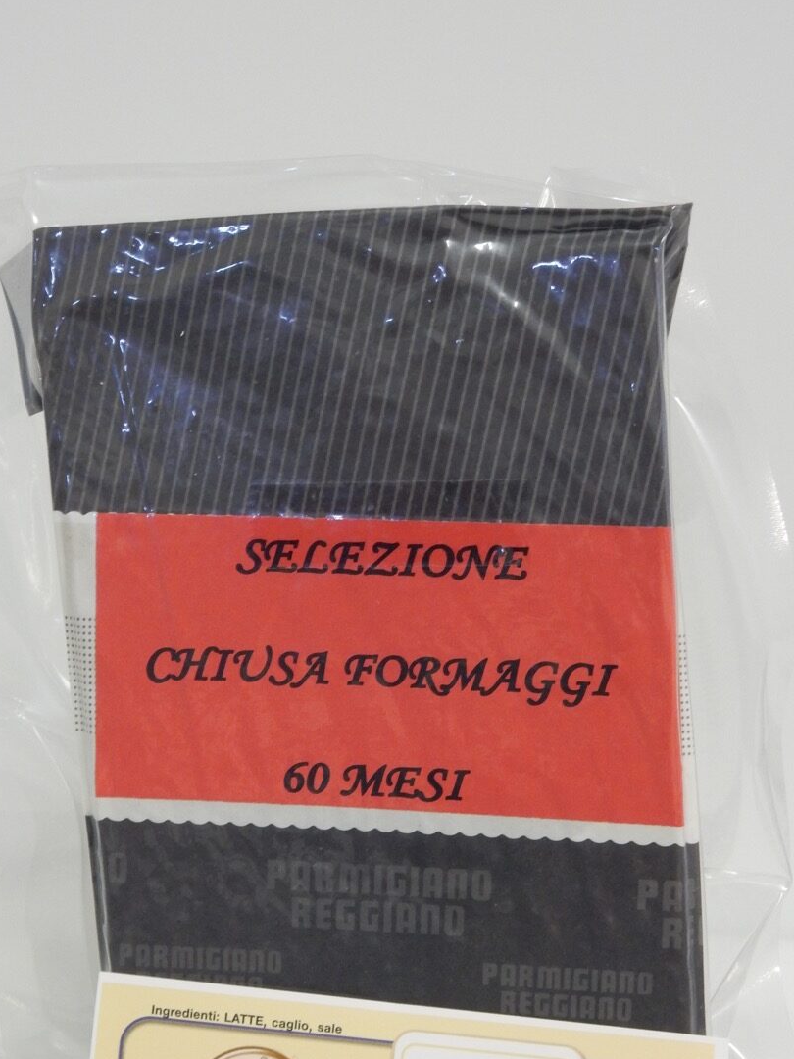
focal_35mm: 68
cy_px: 700
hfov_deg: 21.6
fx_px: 2080
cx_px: 327
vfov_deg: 28.4
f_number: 4.5
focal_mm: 9
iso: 400
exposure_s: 1/13
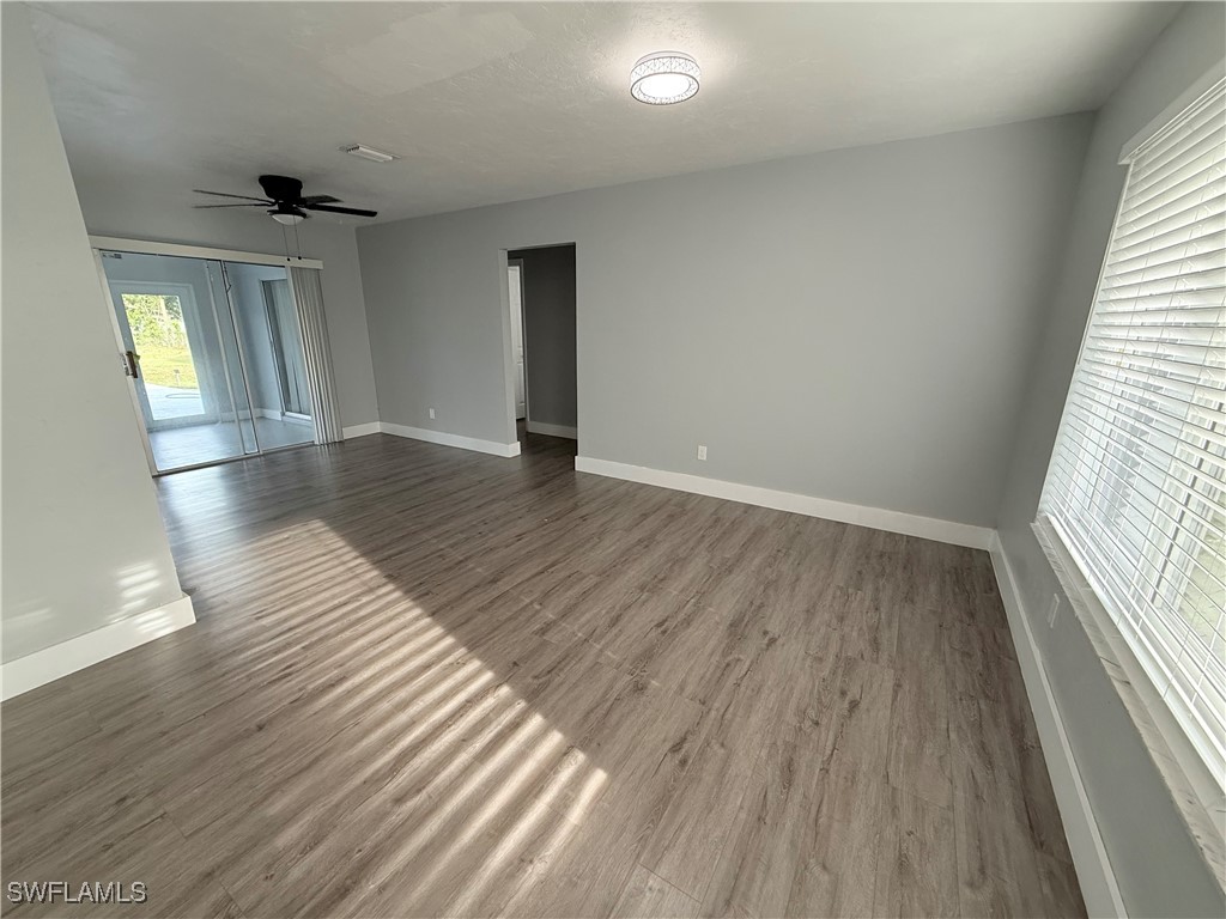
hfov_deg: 102.1
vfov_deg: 85.7
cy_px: 460
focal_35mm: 14
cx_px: 613
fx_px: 496
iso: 160
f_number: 2.2
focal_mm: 2.22
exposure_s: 1/120
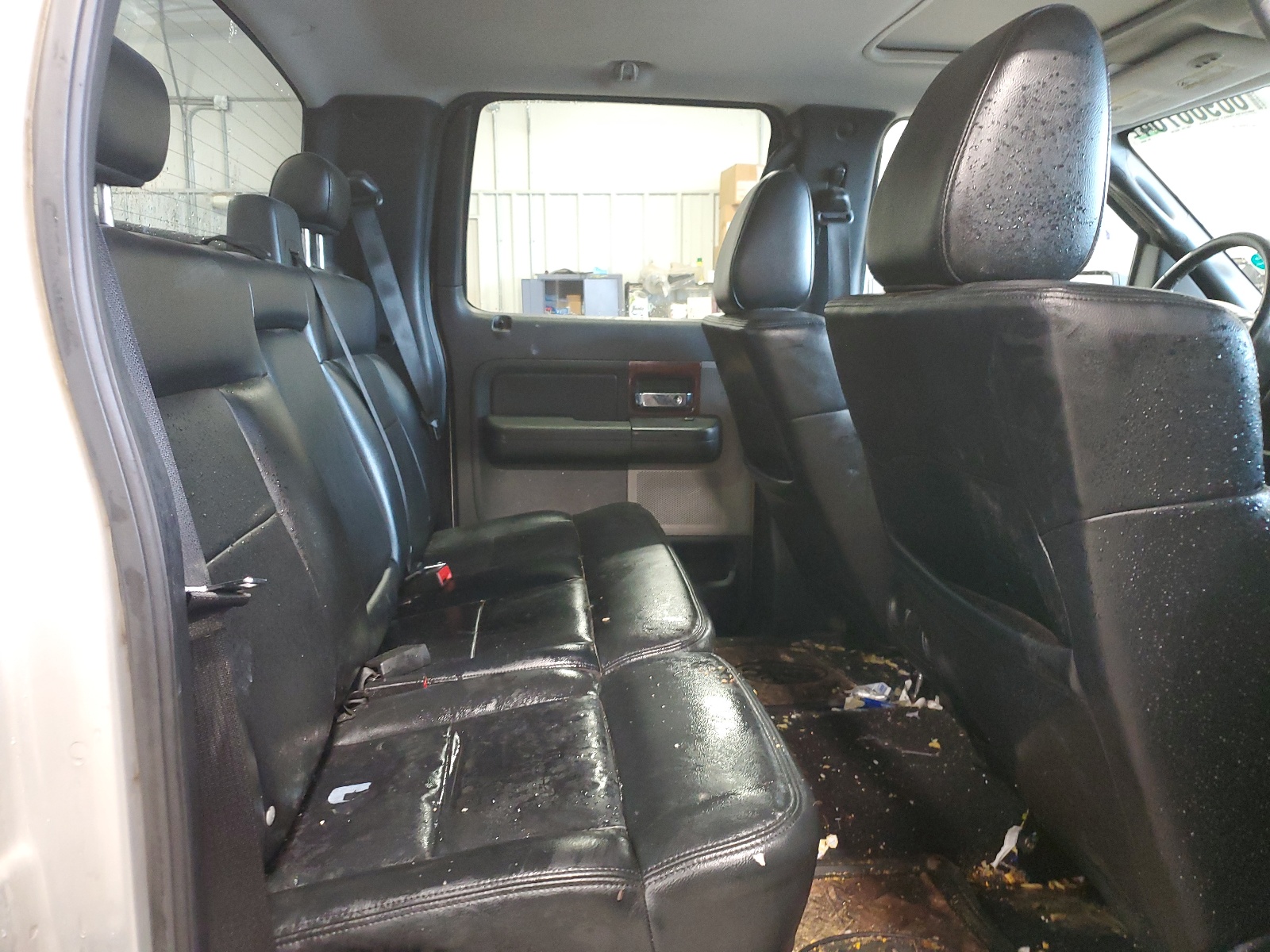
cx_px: 635
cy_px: 476
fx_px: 954
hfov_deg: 67.3
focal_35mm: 26
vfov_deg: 53.1
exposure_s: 1/20
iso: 289
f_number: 1.5
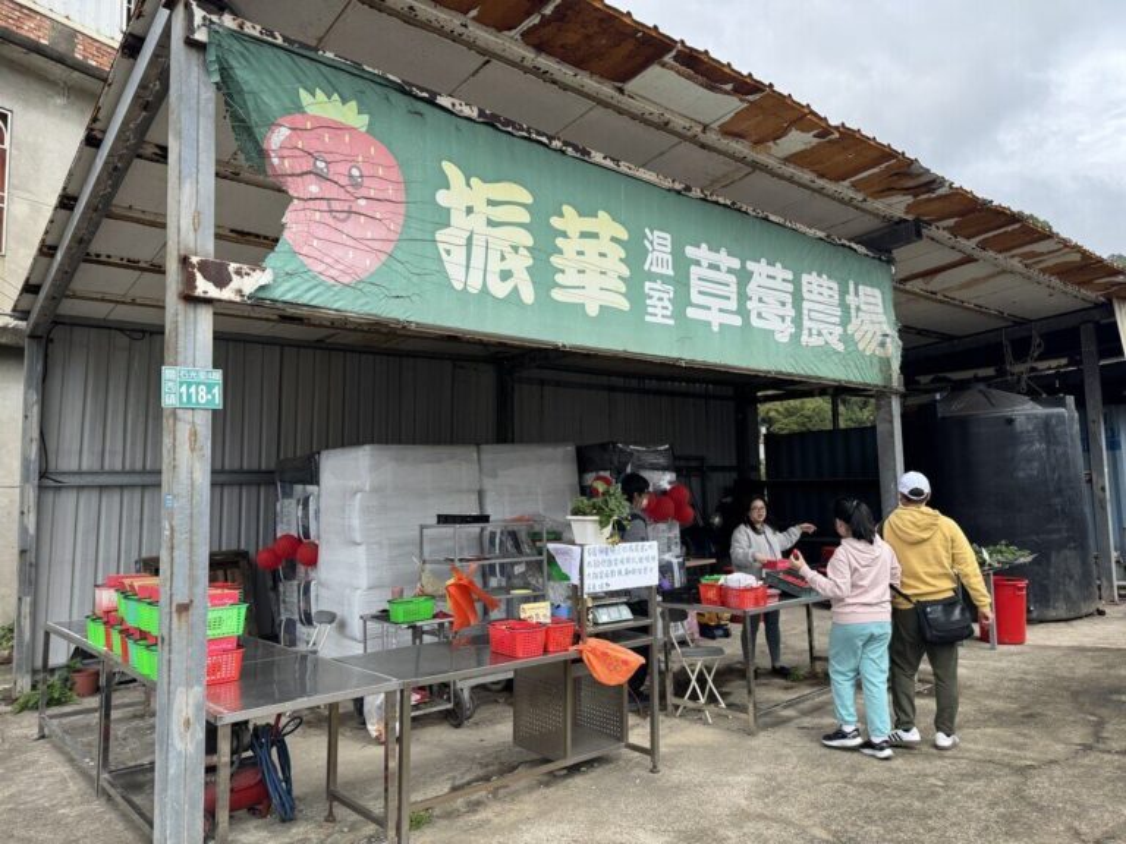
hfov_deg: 71.6
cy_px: 422
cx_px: 563
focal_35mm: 24
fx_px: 781
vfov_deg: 56.8
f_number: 1.78
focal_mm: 6.76
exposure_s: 1/1980
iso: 80
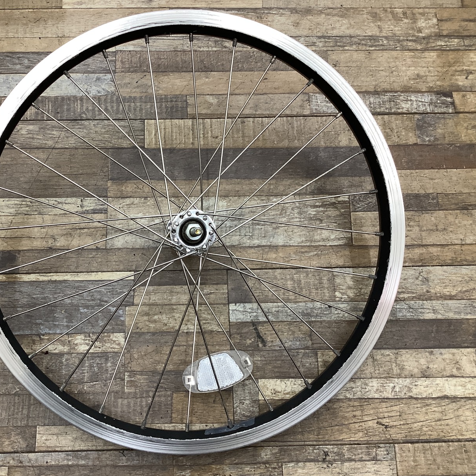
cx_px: 179
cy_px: 239
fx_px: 576
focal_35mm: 37
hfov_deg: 44.6
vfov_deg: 44.9
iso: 100
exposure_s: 1/60
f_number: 2.4
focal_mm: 3.3
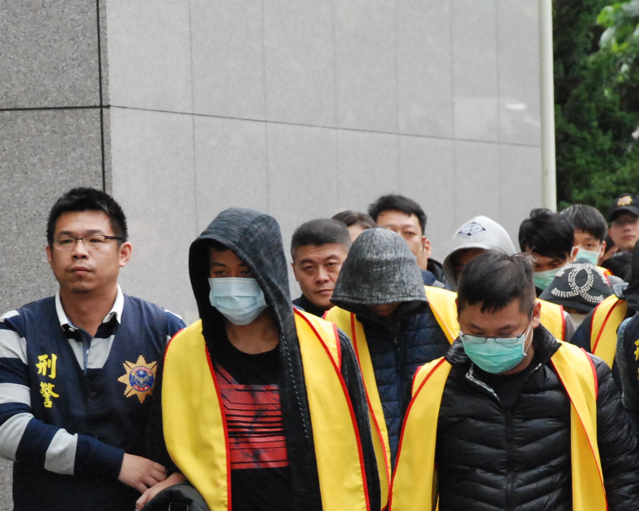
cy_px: 403
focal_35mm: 288
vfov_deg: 5.4
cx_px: 262
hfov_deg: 6.7
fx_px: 5445
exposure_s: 1/250
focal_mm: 90
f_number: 5.6
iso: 1600
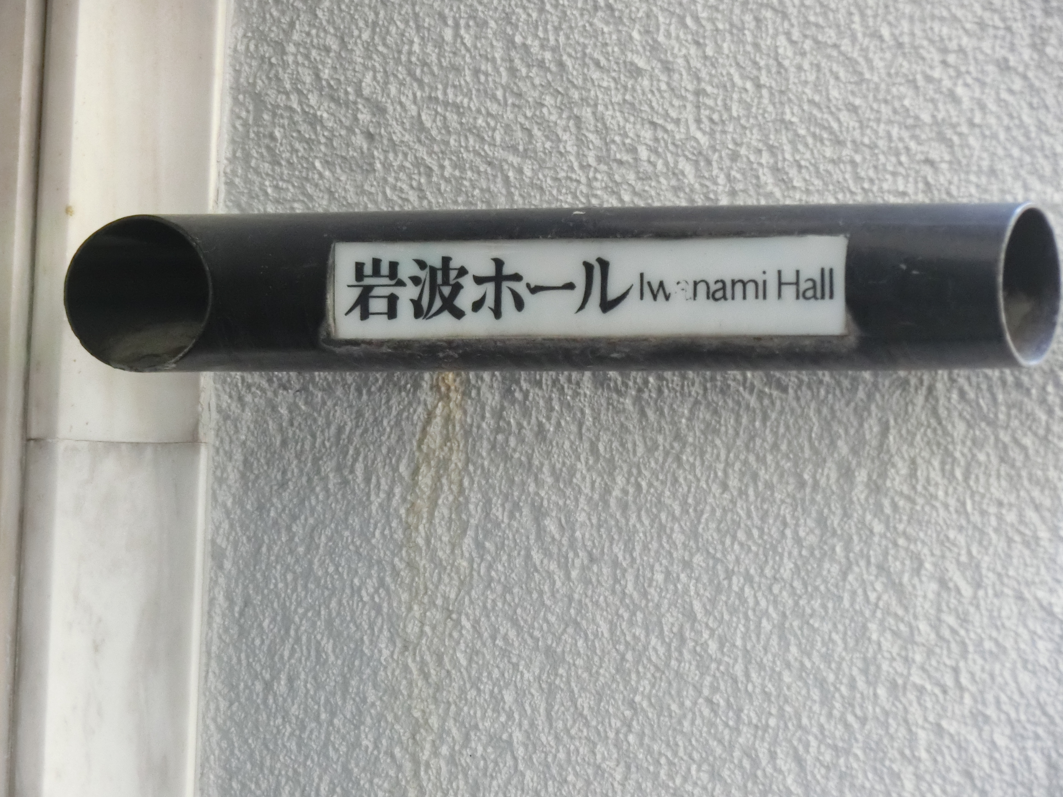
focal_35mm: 220
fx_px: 6756
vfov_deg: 6.8
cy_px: 398
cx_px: 532
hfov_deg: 9.0
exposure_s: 1/100
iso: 800
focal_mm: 39.3
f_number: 5.9
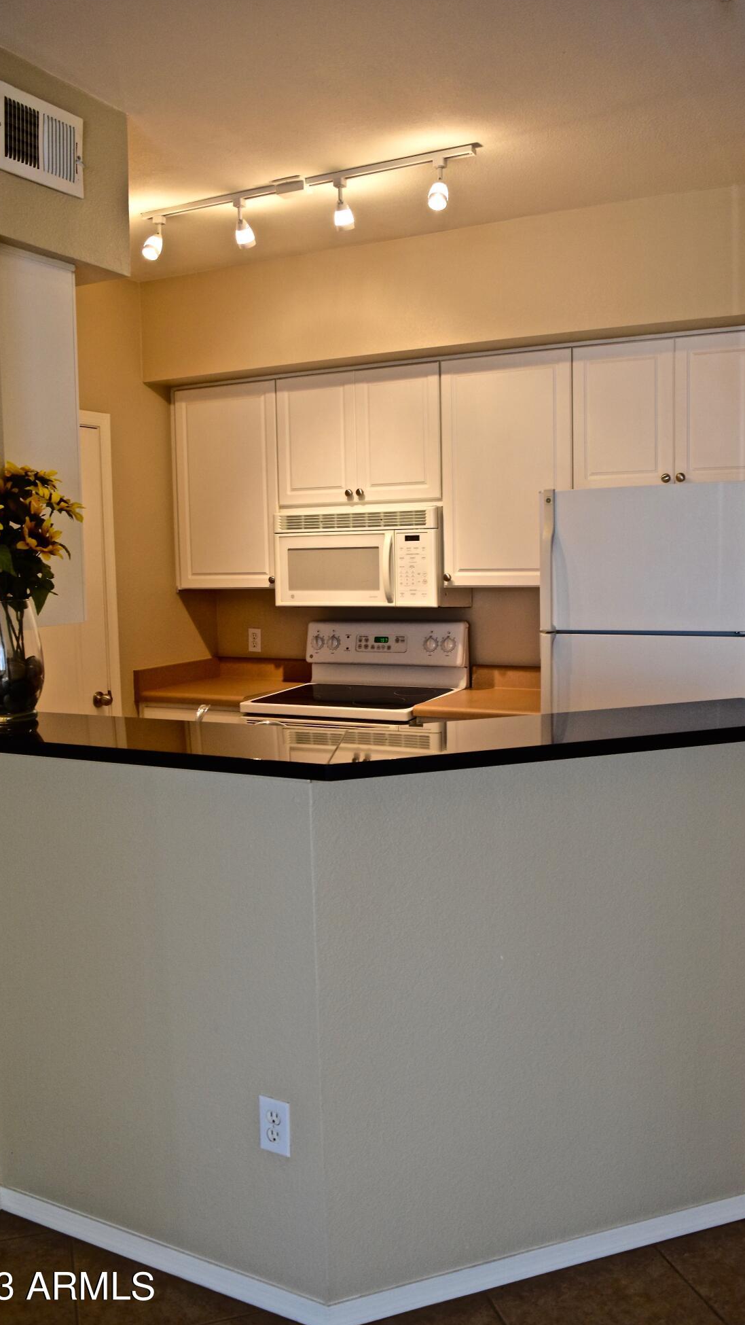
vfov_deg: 66.1
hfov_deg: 40.2
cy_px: 669
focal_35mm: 29
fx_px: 1018
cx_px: 379
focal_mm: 18
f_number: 4.5
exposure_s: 1/80
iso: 400
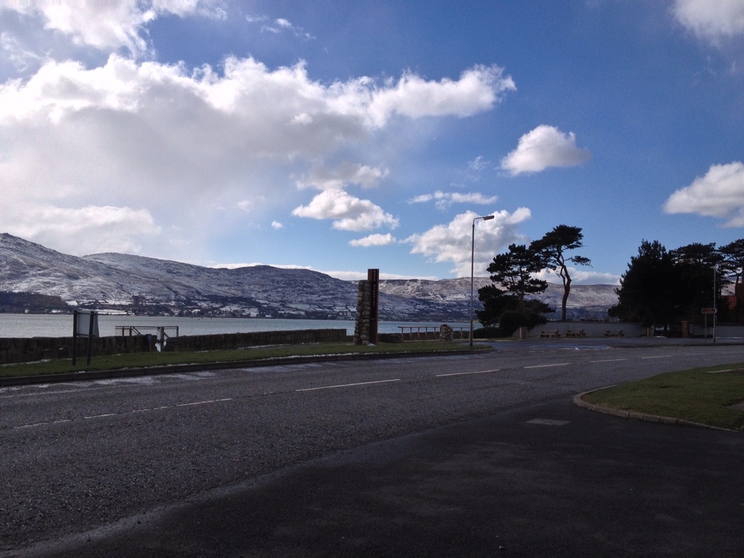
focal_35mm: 35
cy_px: 279
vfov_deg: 40.7
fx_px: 752
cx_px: 372
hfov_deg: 52.6
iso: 50
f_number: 2.4
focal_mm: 4.28
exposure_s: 1/3690
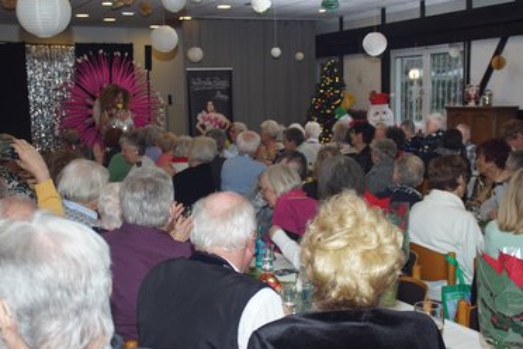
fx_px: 755
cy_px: 191
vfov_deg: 26.0
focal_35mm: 52
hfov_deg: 38.2
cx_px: 267
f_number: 4
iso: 160
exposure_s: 1/60
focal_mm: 28
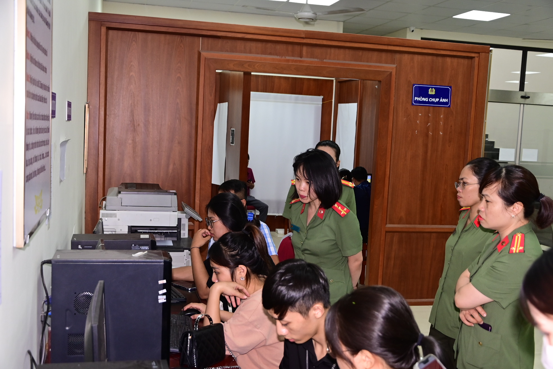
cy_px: 184
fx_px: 645
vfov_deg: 31.9
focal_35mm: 42
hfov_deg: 46.4
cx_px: 276
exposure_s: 1/200
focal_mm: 28
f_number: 4
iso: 1000
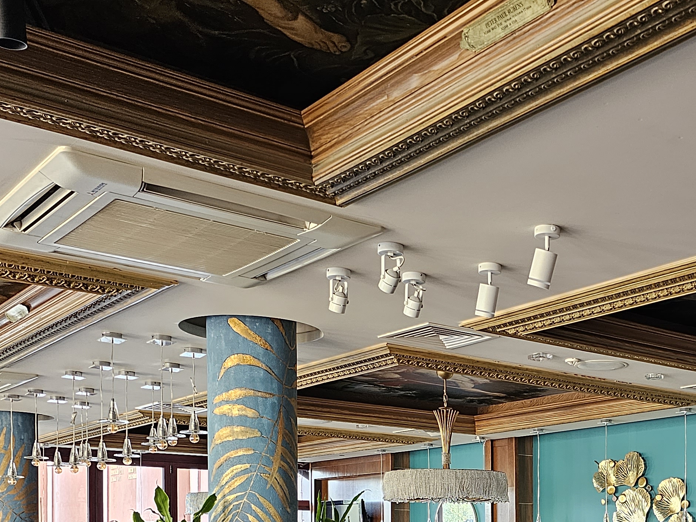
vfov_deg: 27.5
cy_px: 554
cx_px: 575
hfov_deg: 37.3
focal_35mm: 49
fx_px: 985
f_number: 1.7
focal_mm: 6.3
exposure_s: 1/100
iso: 320
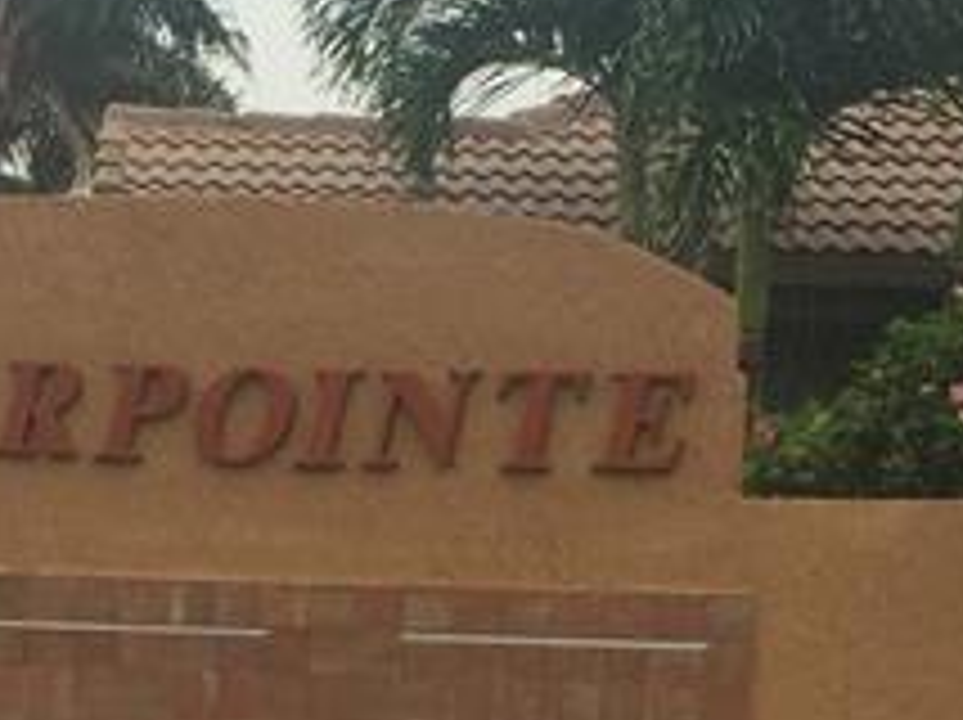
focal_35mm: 139
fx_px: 3863
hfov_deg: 14.1
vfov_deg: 10.6
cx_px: 130
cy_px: 576
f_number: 2.2
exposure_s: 1/540
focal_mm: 4.15
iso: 32
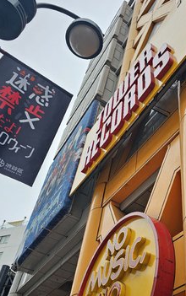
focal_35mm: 37
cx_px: 140
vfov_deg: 52.2
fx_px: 299
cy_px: 184
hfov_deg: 33.8
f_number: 1.7
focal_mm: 6.3
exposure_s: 1/167
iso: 10
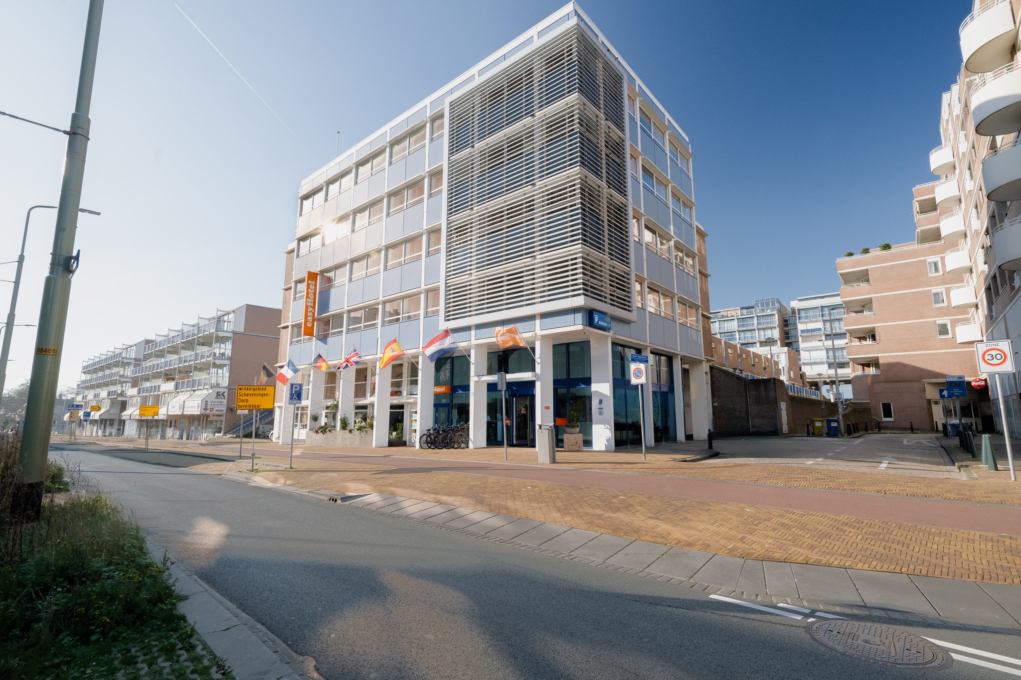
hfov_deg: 95.0
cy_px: 340
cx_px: 510
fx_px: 468
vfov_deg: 72.0
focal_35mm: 16
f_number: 10
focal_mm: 16.5
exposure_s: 1/160
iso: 800
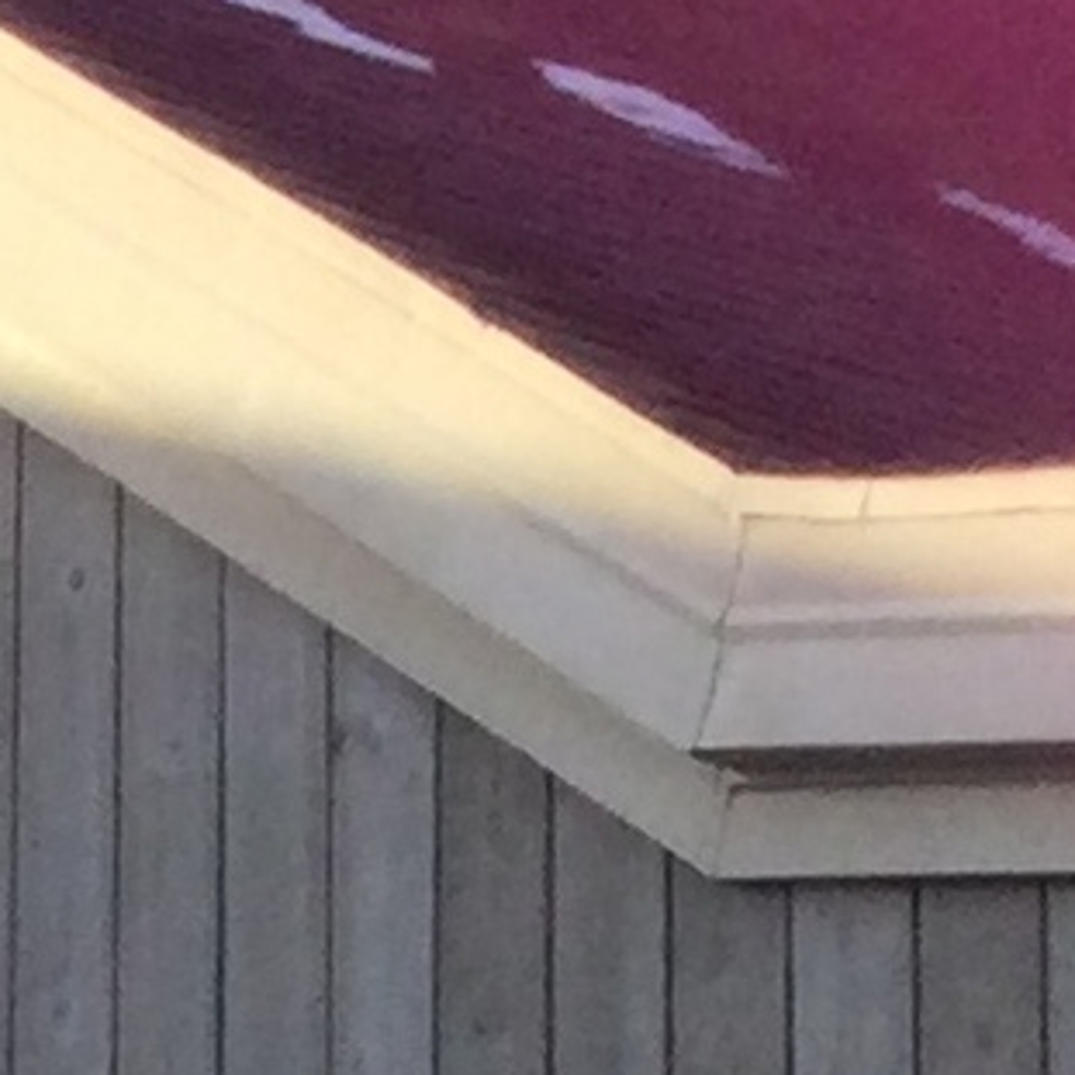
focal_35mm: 271
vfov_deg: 5.7
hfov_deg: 5.8
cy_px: 3941
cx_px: -2554
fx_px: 9522
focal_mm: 3.3
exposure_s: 1/403
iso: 25
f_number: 2.4
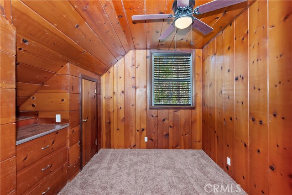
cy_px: 98
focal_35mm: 15
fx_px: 122
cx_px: 146
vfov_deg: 77.4
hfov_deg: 100.4
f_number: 8
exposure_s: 1/30
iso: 400
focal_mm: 10
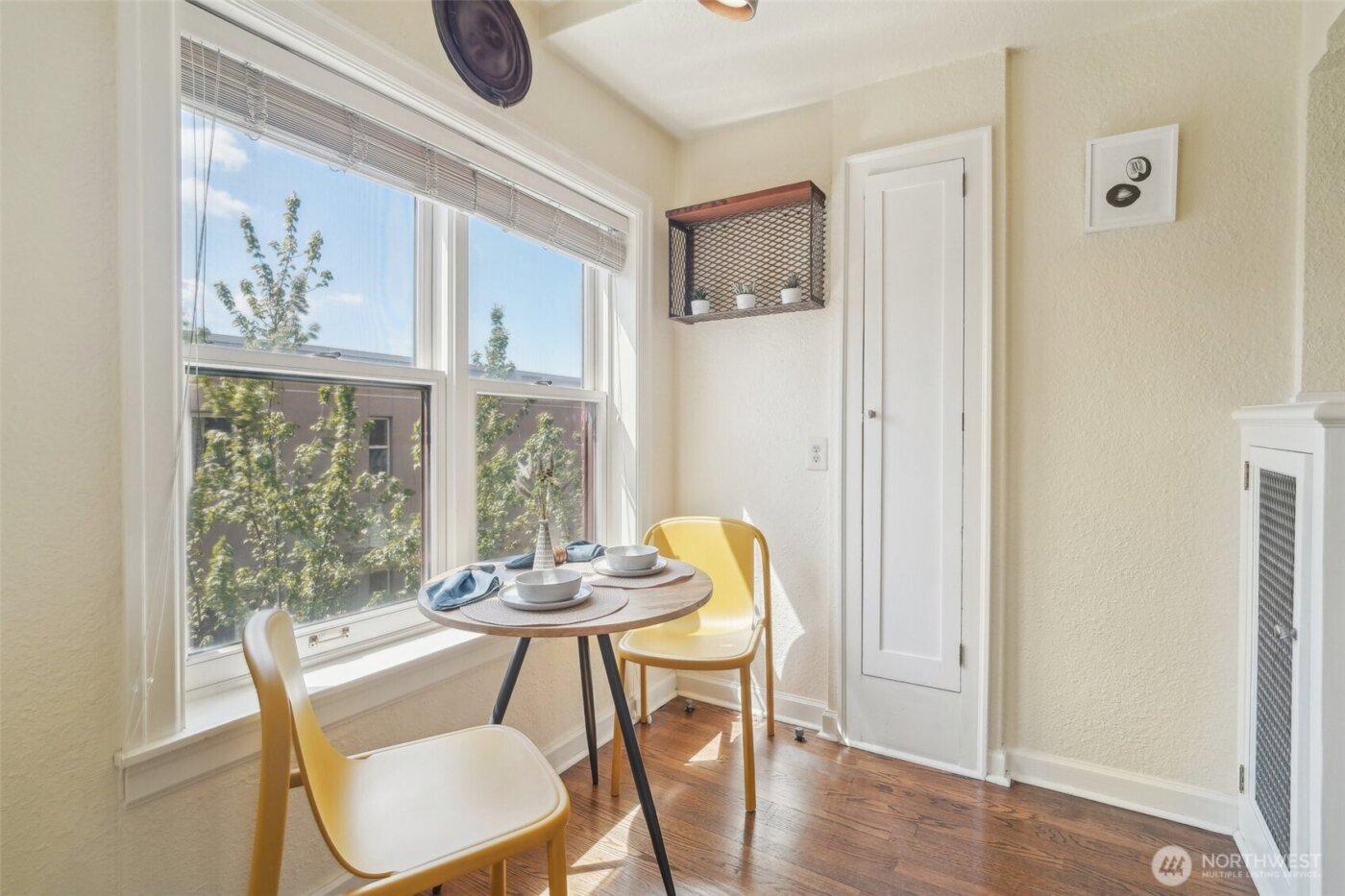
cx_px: 672
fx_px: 598
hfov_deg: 96.7
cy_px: 448
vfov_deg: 73.7
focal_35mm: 16
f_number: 8
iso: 1600
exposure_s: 1/320
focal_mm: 16
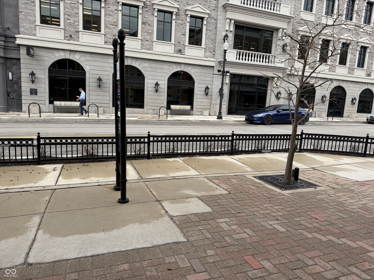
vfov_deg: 56.8
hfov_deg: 71.6
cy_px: 140
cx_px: 187
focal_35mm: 24
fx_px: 259
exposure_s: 1/1770
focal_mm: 6.76
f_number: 1.78
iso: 100
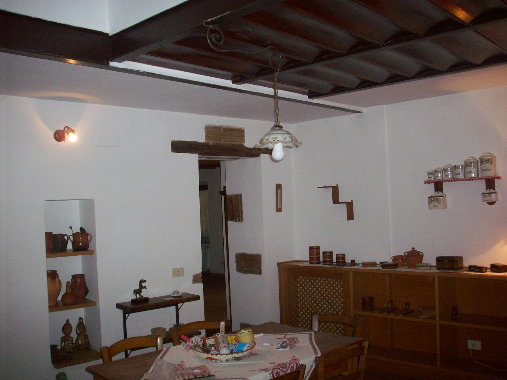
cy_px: 190
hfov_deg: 50.1
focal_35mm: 37
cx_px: 254
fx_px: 542
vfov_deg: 38.7
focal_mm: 6.2
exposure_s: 1/64
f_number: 2.8
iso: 200
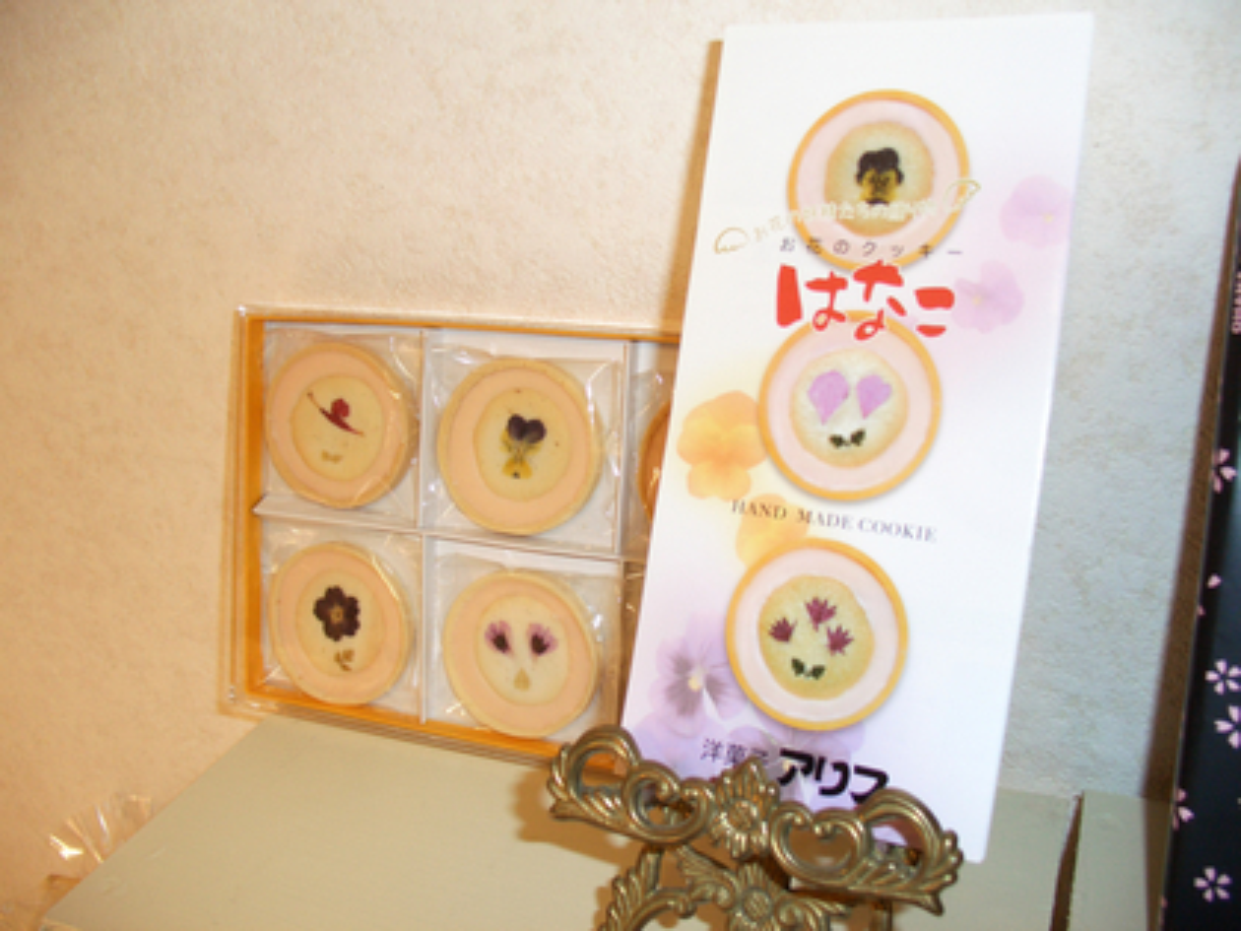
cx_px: 620
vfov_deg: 42.9
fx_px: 1183
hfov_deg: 55.4
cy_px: 466
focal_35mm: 33
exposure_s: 1/80
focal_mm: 7.1
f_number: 2.8
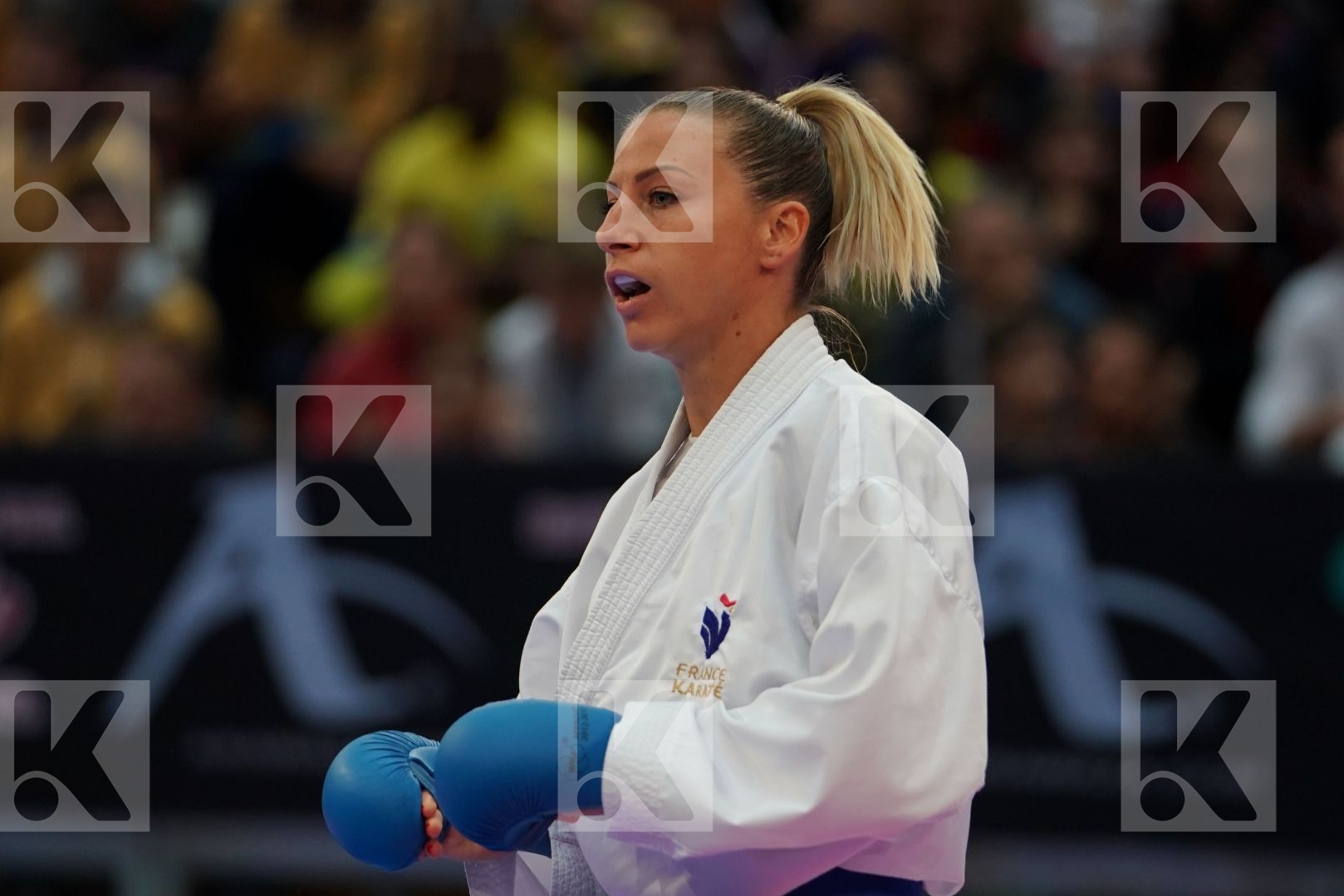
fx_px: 11462
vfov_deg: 4.5
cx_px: 635
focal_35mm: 307
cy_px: 461
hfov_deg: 6.7
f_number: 2.8
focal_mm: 184
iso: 1000
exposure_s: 1/1000
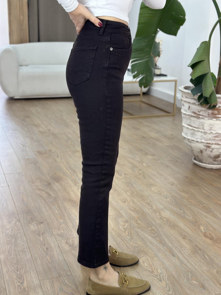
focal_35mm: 49
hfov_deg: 29.7
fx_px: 417
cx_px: 109
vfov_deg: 38.9
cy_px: 145
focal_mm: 6.86
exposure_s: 1/100
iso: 80
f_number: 1.78
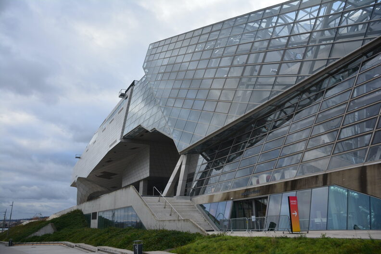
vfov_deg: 47.9
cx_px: 190
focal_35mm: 27
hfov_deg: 67.4
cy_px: 127
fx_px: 286
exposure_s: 1/800
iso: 320
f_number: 3.5
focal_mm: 18
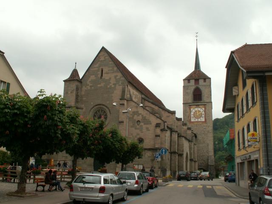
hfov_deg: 52.6
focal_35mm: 35
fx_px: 275
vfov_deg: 40.7
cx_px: 136
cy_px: 102
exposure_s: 1/100
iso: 50
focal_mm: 5.86
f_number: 8
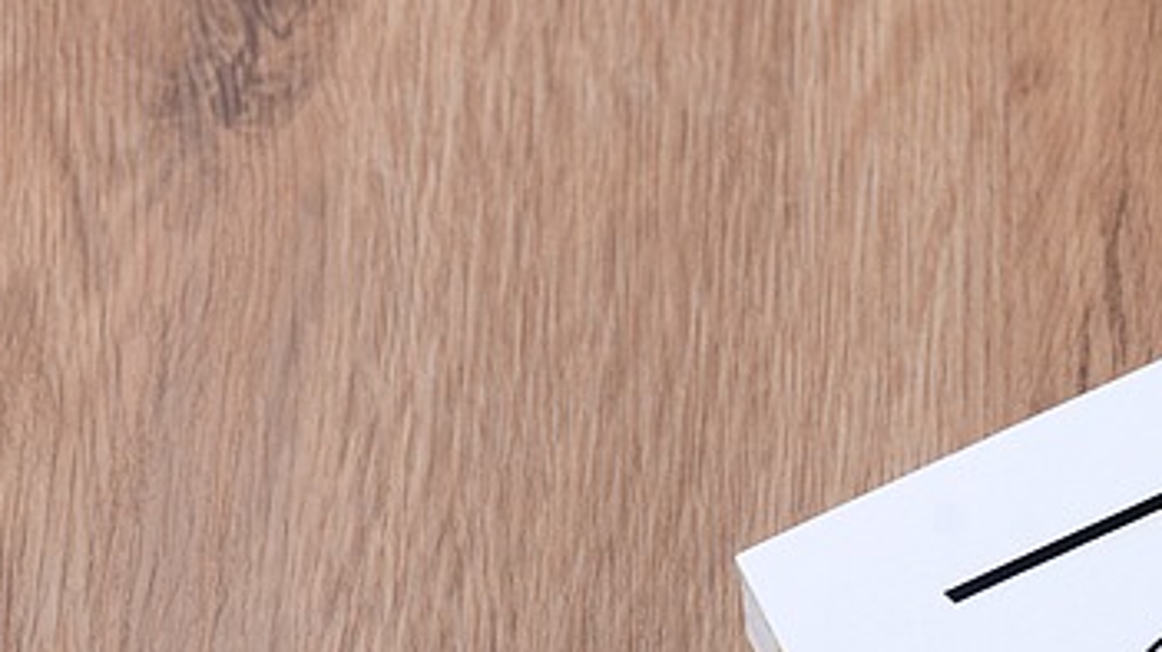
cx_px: 1328
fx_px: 5882
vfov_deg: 6.1
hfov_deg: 11.1
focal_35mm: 191
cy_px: 1385
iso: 100
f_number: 8
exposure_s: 1/125
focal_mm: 50
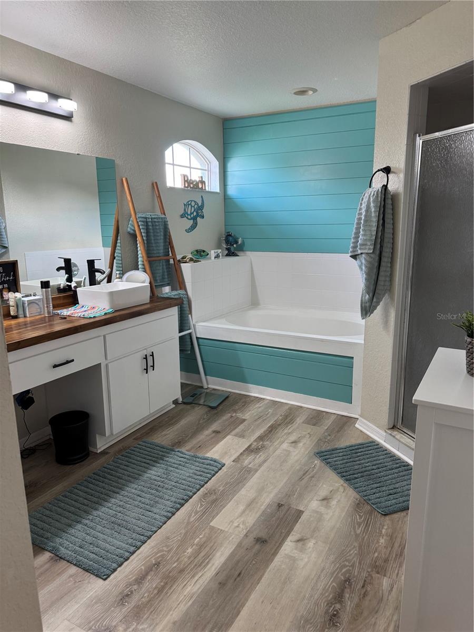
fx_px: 438
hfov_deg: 56.8
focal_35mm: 24
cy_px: 316
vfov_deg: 71.6
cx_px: 237
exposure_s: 1/120
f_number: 1.78
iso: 200
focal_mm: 6.76
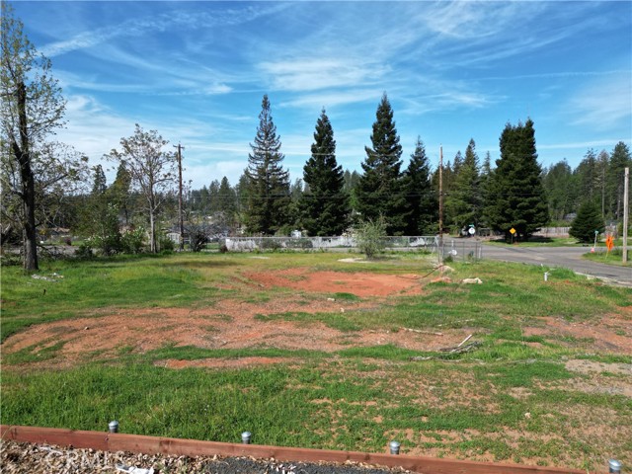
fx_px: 438
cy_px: 237
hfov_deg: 71.6
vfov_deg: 56.8
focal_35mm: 24
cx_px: 316
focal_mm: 6.72
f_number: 1.7
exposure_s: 1/2500
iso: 110
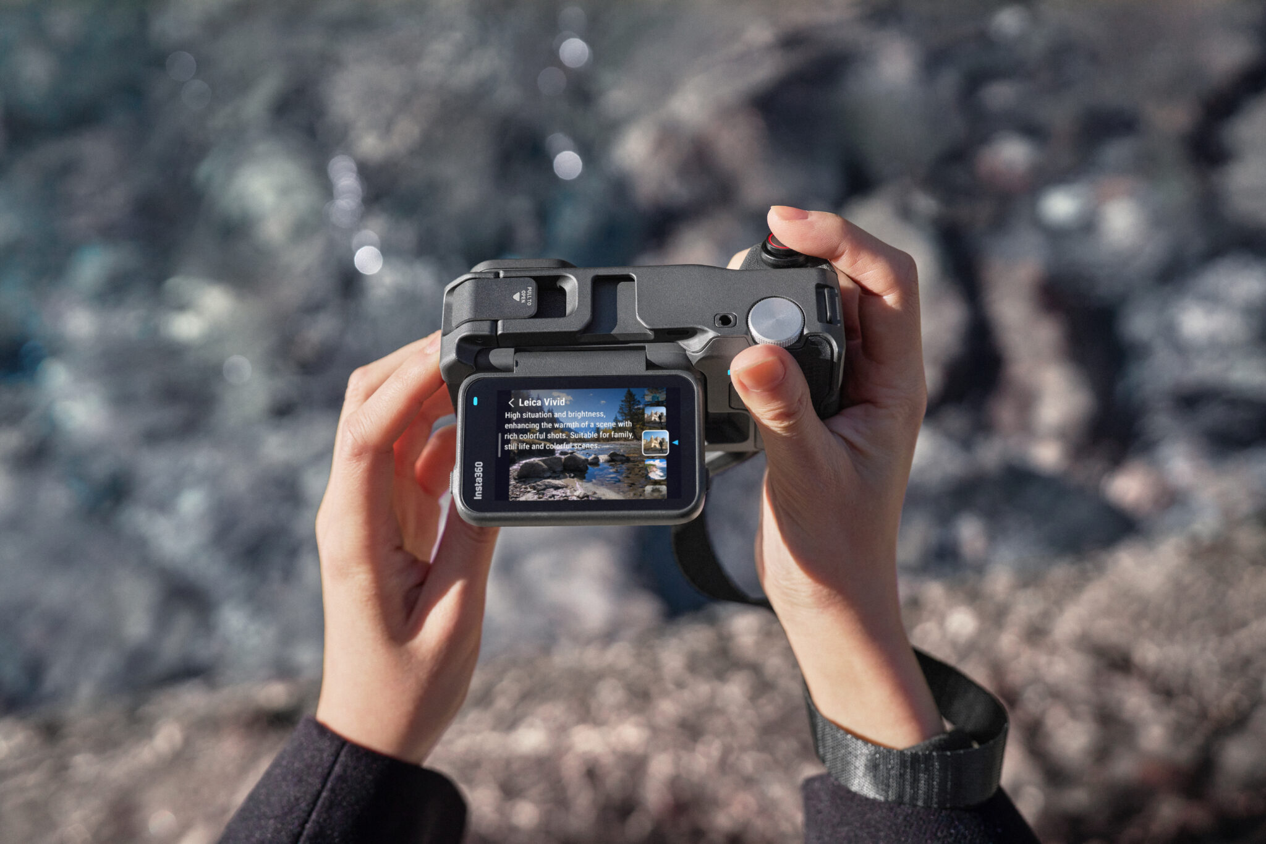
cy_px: 422
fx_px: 1758
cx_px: 633
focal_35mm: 50
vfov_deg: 27.0
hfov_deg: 39.6
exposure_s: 1/3200
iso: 160
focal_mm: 50
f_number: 4
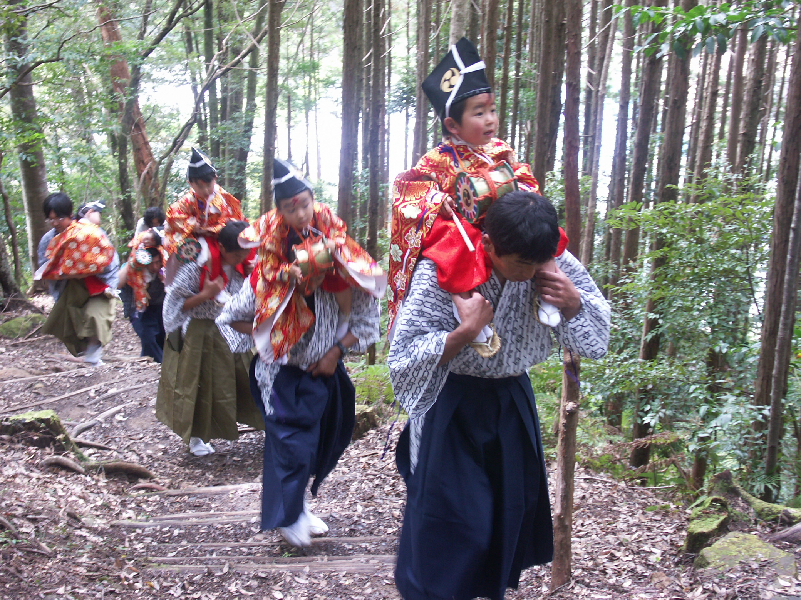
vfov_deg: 22.3
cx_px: 400
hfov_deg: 29.4
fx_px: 1527
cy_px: 300
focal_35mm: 66
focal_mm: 17.04
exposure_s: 1/30
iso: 100
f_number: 3.2
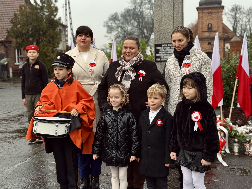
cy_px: 94
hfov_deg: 39.7
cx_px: 126
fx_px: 349
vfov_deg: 30.3
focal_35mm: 48
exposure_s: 1/127
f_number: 1.78
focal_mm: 6.76
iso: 80
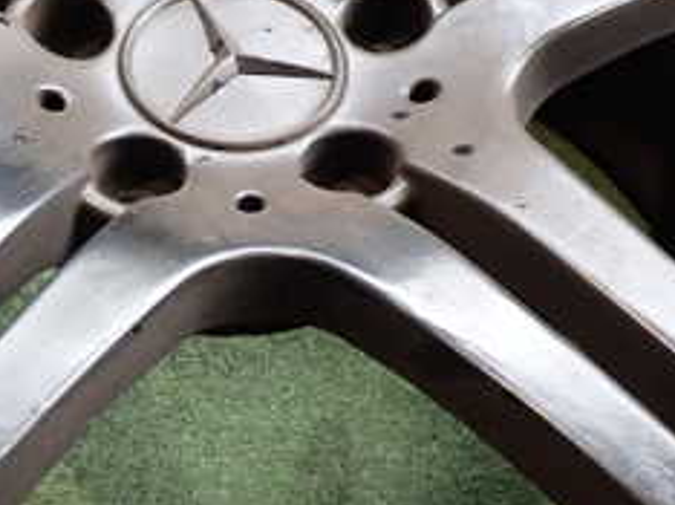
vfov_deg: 19.1
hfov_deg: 25.1
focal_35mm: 77
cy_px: 309
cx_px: 167
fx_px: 1500
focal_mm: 5.4
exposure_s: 1/30
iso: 200
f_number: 2.3
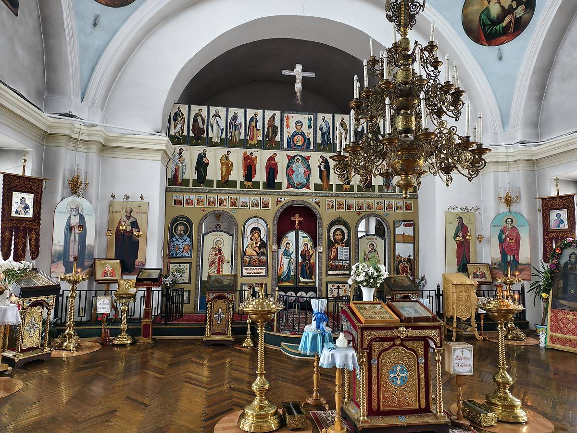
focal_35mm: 23
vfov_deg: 58.9
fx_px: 383
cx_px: 288
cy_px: 216
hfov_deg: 73.9
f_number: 1.57
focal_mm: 6.54
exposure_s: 1/33.3
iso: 565
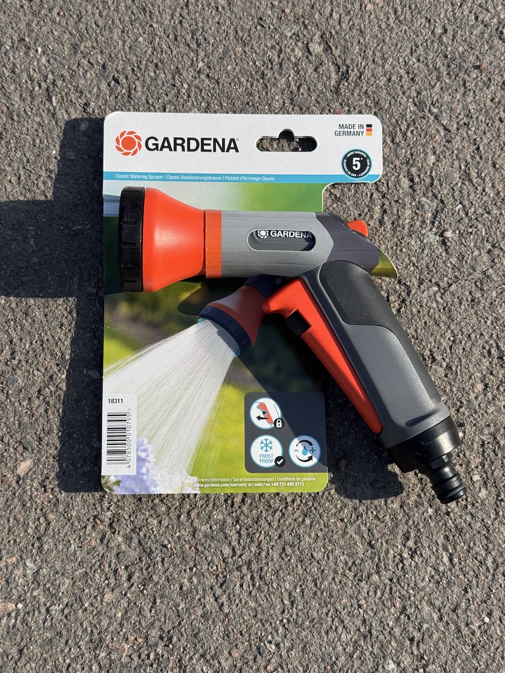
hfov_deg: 30.3
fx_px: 934
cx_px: 252
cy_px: 336
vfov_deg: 39.7
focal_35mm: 48
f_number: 1.78
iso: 64
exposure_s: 1/3378
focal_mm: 6.76
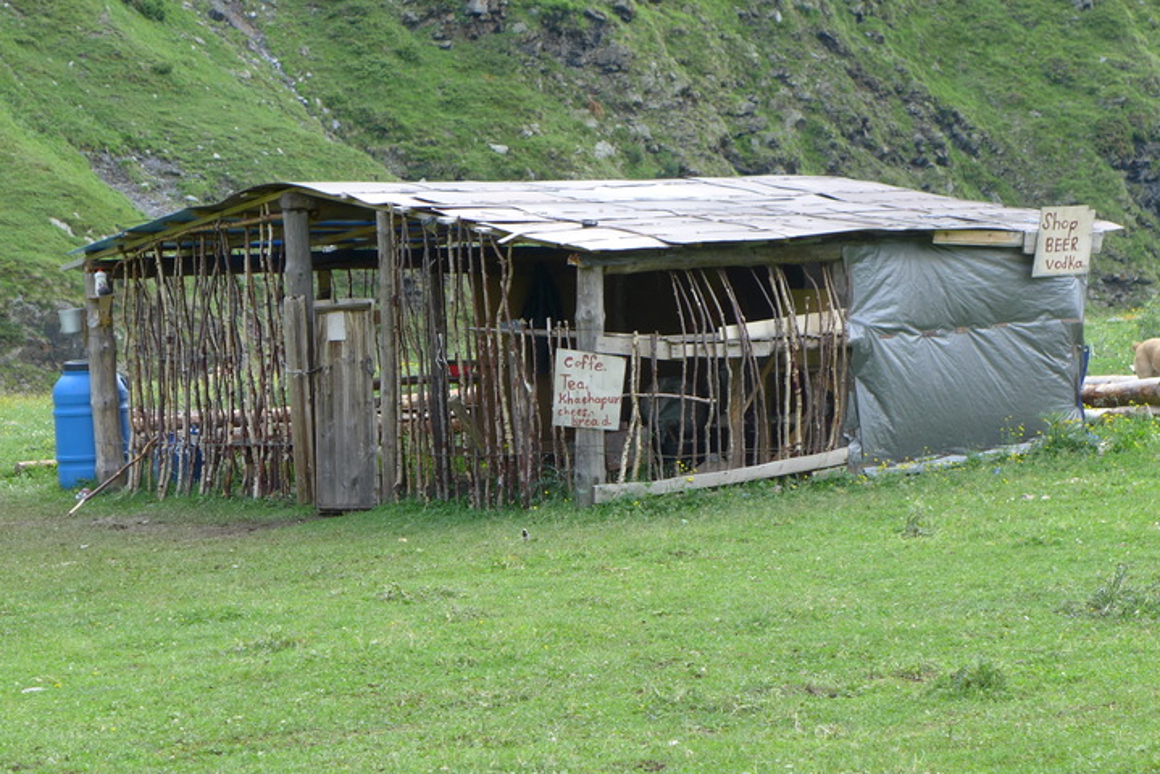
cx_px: 580
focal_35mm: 117
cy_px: 387
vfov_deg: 11.7
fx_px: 3771
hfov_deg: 17.5
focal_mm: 17.7
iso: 80
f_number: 2.8
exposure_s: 1/250
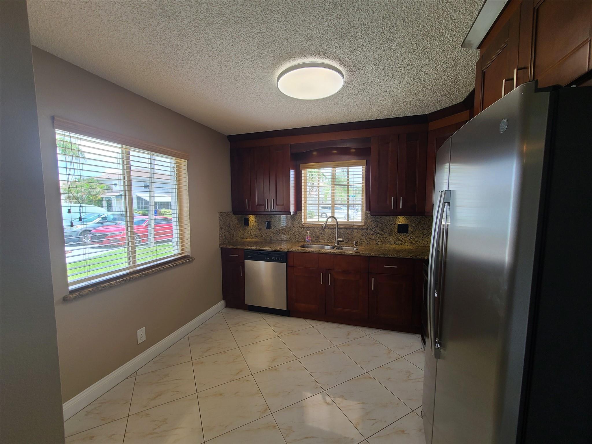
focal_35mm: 13
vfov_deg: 89.9
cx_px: 296
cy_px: 222
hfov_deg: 106.2
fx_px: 222
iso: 64
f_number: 2.2
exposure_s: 1/120
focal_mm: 2.2
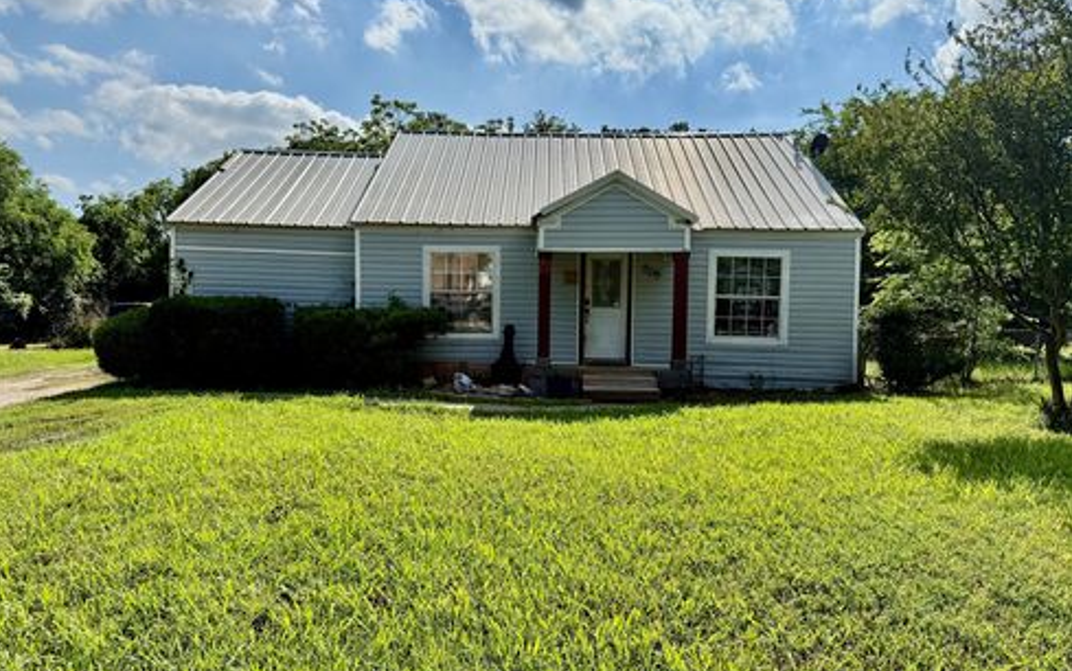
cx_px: 526
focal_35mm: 26
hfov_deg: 70.4
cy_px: 343
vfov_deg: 47.6
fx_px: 760
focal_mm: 6.76
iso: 100
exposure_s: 1/10309
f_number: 1.78
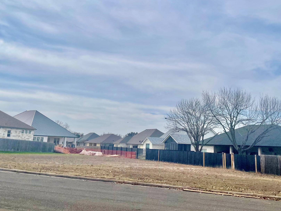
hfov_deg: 55.2
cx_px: 156
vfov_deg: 42.9
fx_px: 268
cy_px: 93
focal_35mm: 33
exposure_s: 1/9091
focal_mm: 4.2
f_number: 1.6
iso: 32
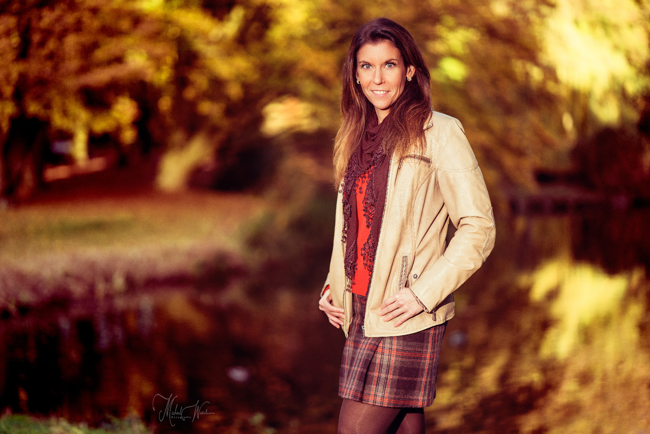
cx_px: 325
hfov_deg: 23.9
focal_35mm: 85
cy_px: 217
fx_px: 1535
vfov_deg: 16.1
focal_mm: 85
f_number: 1.8
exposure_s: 1/640
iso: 100
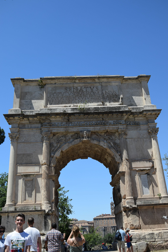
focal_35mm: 33
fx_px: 231
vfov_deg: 57.2
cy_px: 126
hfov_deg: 40.0
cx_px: 84
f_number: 8
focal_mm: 22
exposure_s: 1/250
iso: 200
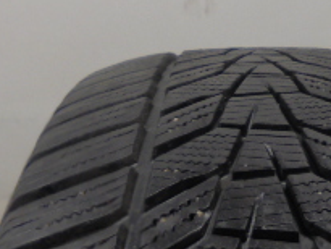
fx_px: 775
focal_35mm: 81
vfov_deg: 18.2
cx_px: 257
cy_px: 84
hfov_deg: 23.8
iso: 100
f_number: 3.5
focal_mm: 4.6
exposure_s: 1/30
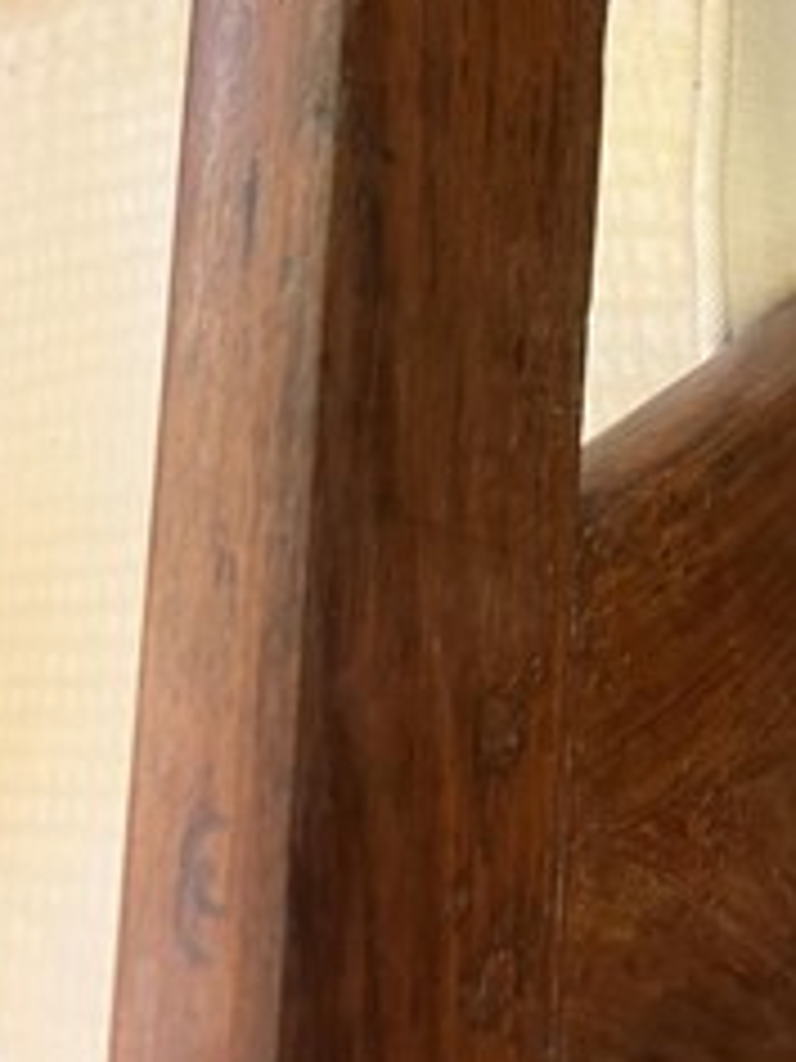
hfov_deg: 32.2
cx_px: 612
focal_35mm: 44
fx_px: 1349
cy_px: 292
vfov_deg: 41.9
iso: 500
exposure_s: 1/50
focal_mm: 5.1
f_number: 1.6
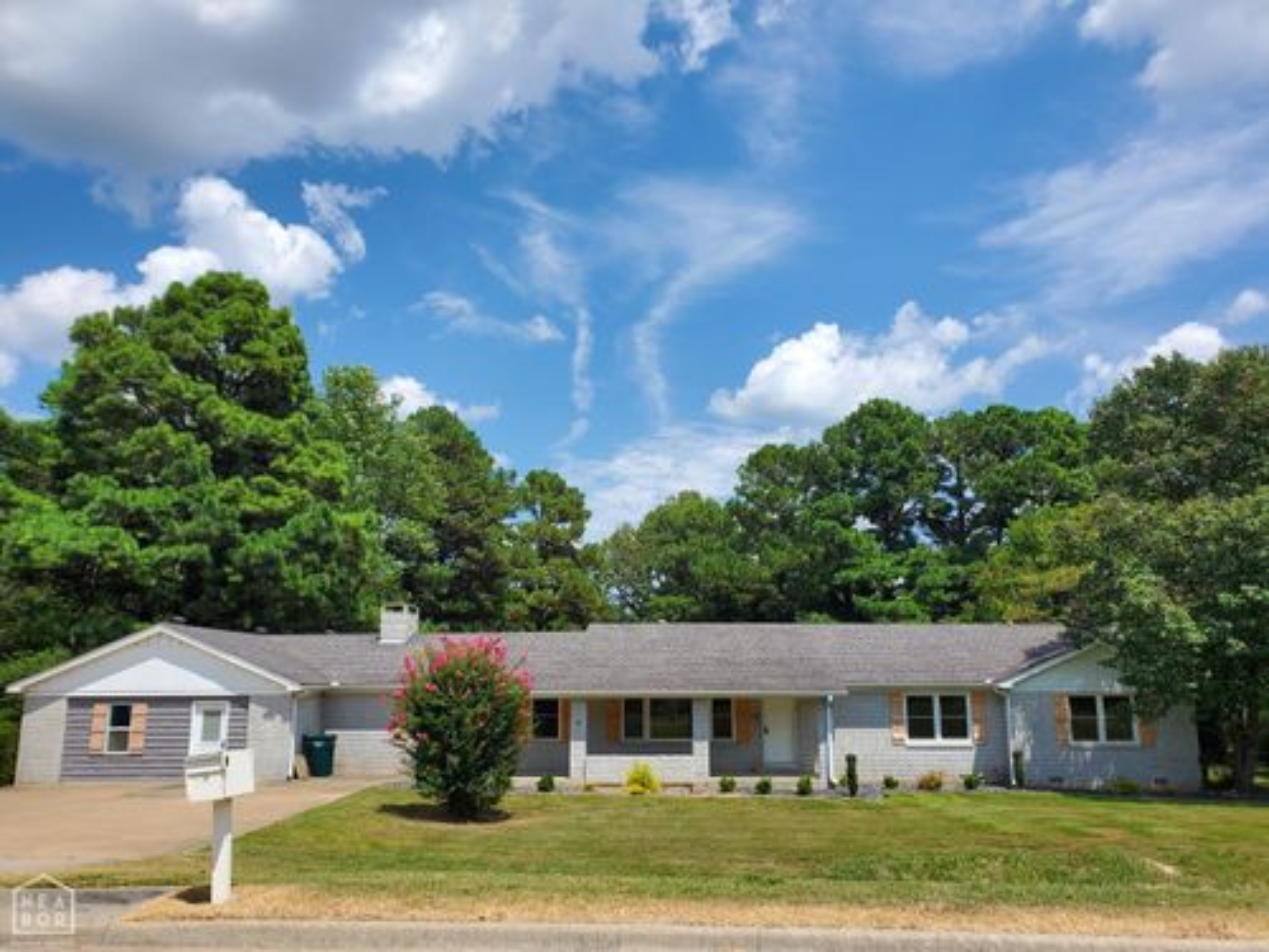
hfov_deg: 67.3
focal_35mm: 26
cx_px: 634
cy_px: 476
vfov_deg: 53.1
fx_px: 953
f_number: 2.4
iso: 50
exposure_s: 1/1837
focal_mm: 4.3
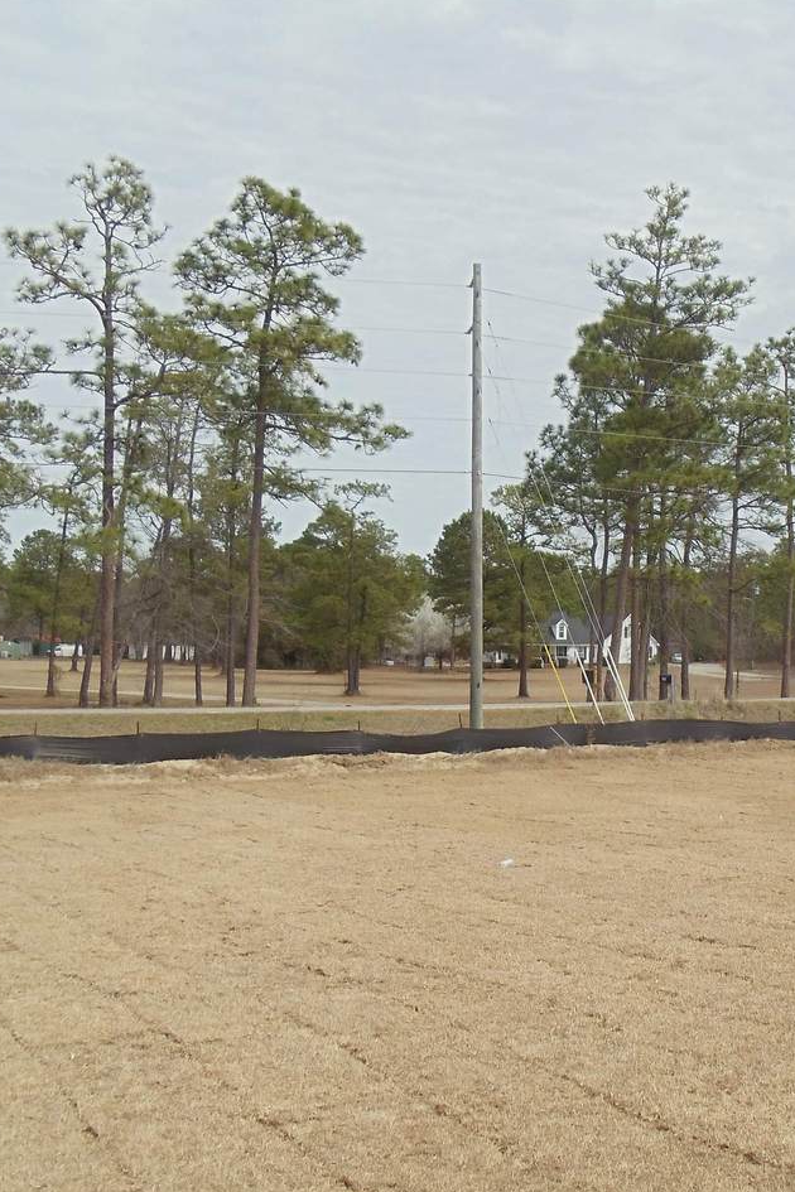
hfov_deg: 21.7
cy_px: 599
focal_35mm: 62
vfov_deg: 32.4
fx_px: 2054
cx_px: 586
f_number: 7.1
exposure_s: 1/200
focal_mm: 6
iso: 80
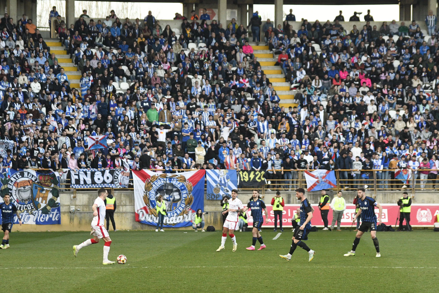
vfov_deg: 5.9
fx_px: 2829
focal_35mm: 232
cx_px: 220
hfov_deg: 8.9
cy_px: 146
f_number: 6.3
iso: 3200
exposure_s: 1/640
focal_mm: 155
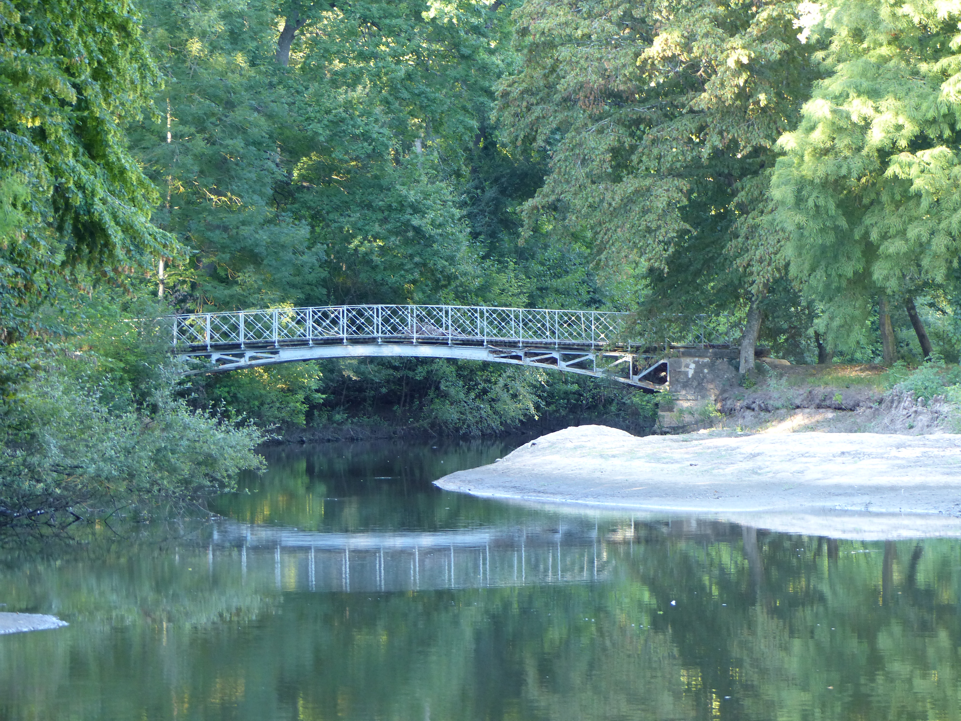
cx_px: 480
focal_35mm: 160
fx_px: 4442
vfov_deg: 9.3
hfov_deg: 12.3
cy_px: 360
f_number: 2.8
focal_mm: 28.7
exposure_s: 1/80
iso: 250
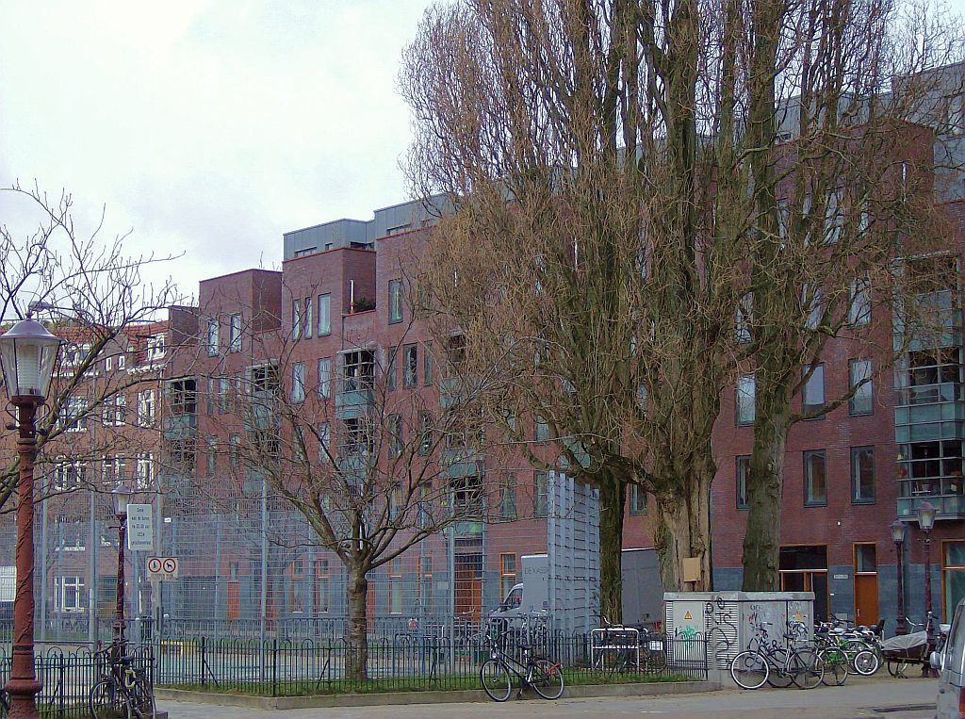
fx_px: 1947
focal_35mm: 70
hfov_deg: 27.8
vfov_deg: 20.9
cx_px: 482
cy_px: 360
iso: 100
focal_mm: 11.6
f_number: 3.7
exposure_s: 1/469
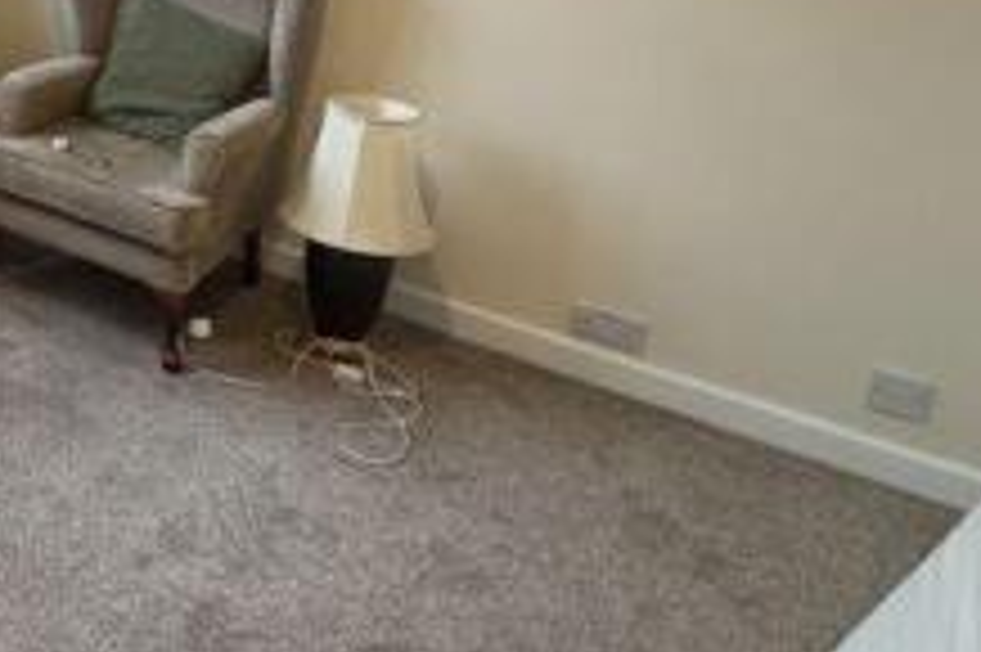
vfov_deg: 32.3
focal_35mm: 39
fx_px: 1062
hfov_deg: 40.6
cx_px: -83
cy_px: 56
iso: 320
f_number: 2.2
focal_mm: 2.22
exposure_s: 1/100
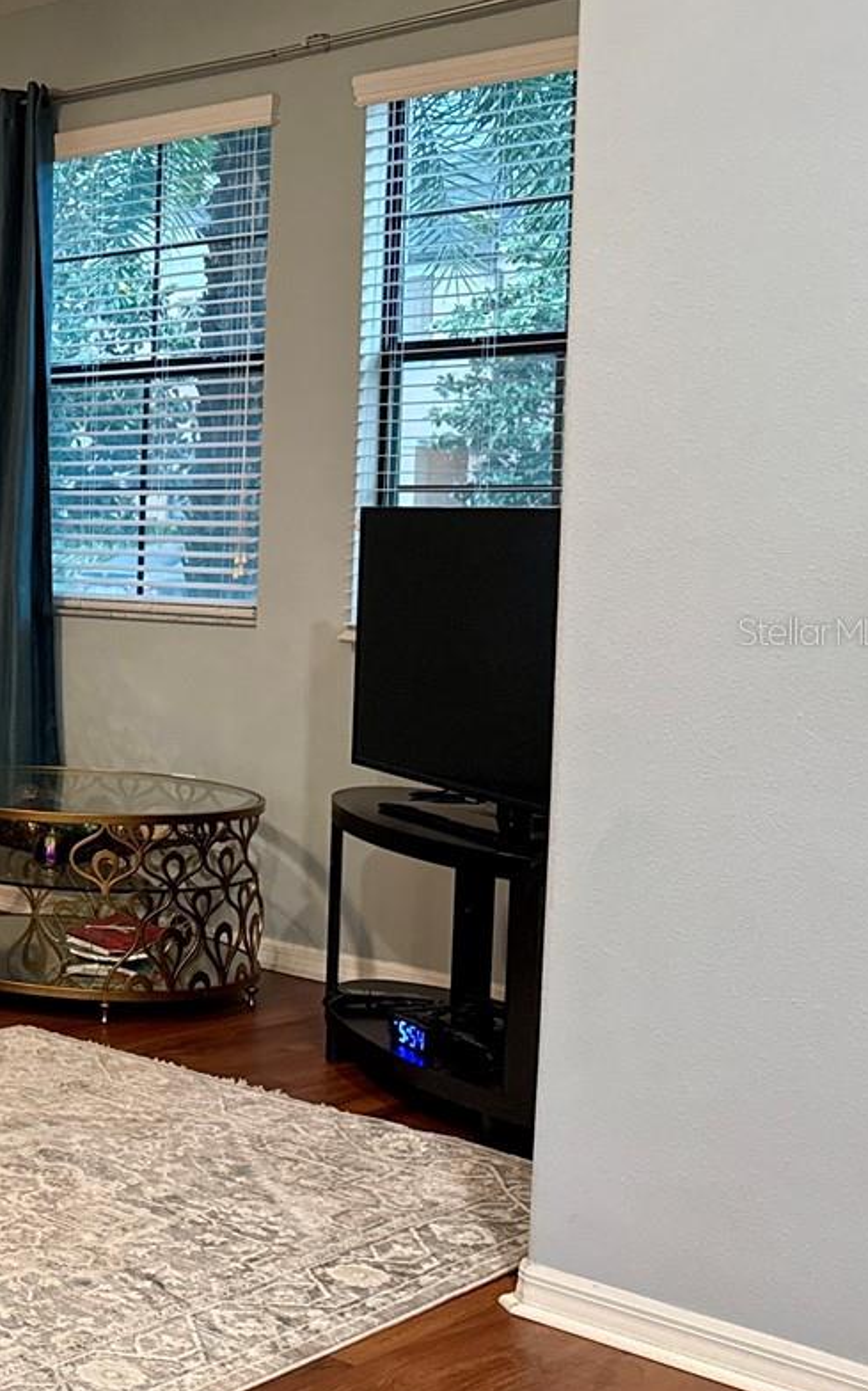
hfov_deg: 20.4
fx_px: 1969
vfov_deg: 38.8
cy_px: 631
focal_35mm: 52
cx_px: -515
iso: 500
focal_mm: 6.76
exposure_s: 1/60
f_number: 1.78
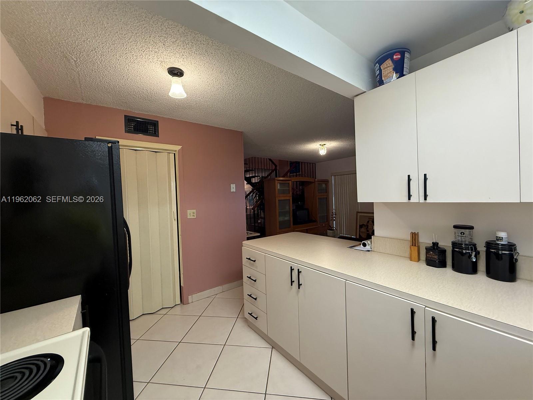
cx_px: 266
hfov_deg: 102.1
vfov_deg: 85.7
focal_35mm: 14
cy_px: 200
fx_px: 216
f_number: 2.2
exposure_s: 1/60
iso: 250
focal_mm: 2.22
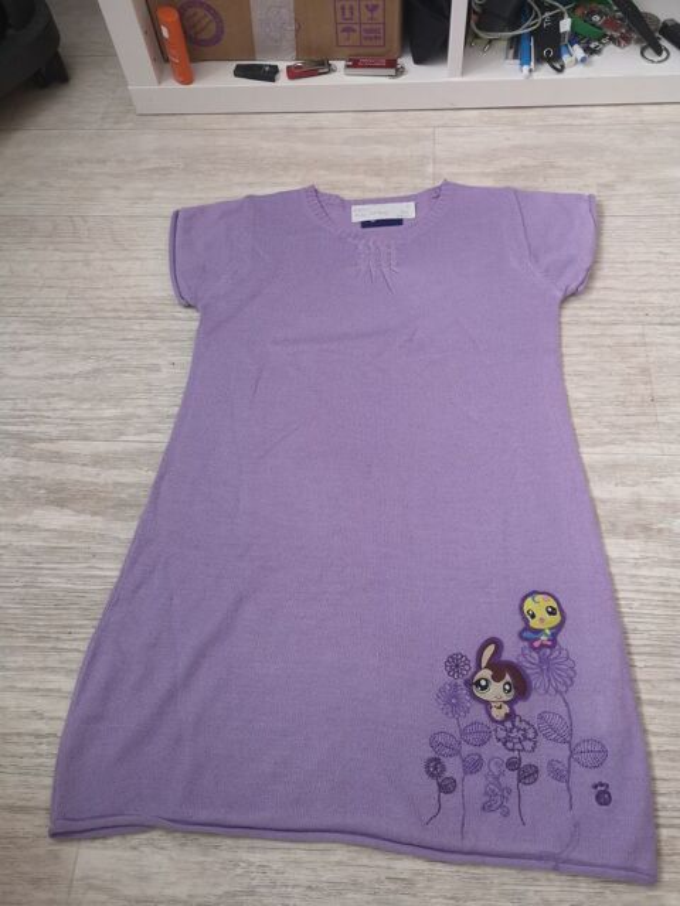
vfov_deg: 65.3
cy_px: 453
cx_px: 340
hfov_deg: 51.4
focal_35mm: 27
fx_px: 707
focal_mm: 3.95
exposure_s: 1/50
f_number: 1.8
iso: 160
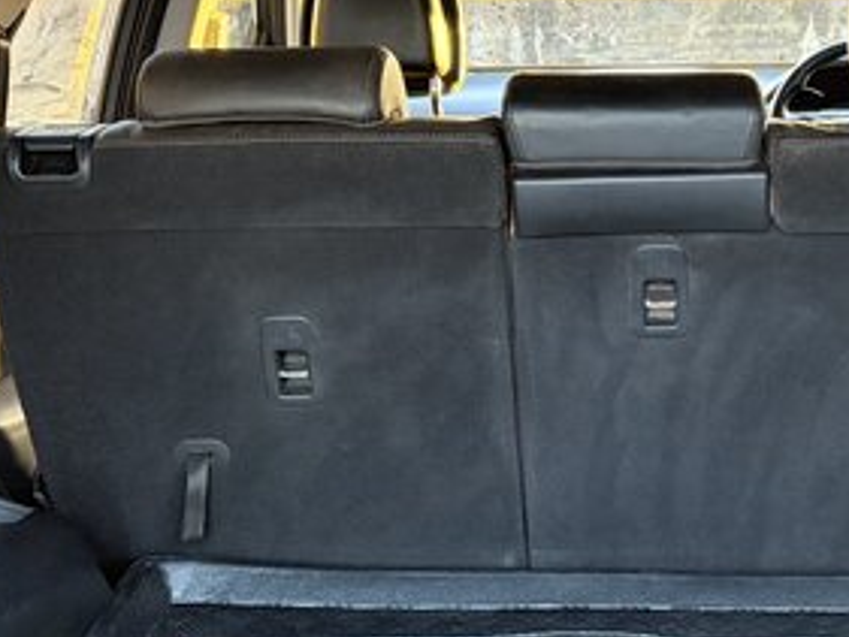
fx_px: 1816
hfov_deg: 25.8
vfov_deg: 19.8
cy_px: 435
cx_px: 686
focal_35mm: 74
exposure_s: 1/60
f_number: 1.6
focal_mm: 5.96
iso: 400
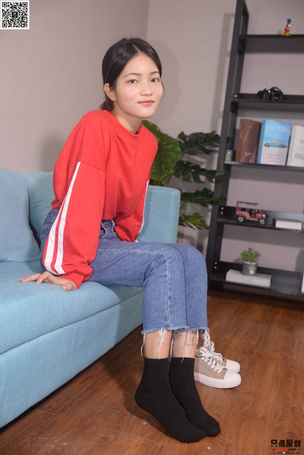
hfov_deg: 37.9
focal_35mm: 35
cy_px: 228
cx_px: 152
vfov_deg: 54.4
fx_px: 443
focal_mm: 35
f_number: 5
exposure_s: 1/80
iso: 640
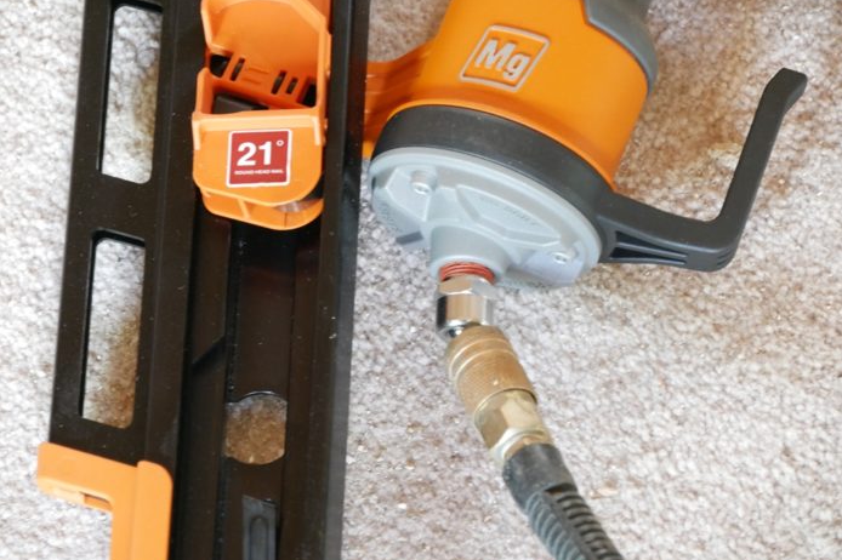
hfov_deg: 10.7
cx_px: 421
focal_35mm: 192
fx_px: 4488
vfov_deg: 7.1
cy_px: 273
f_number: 5.4
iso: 3200
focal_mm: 92
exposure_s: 1/8
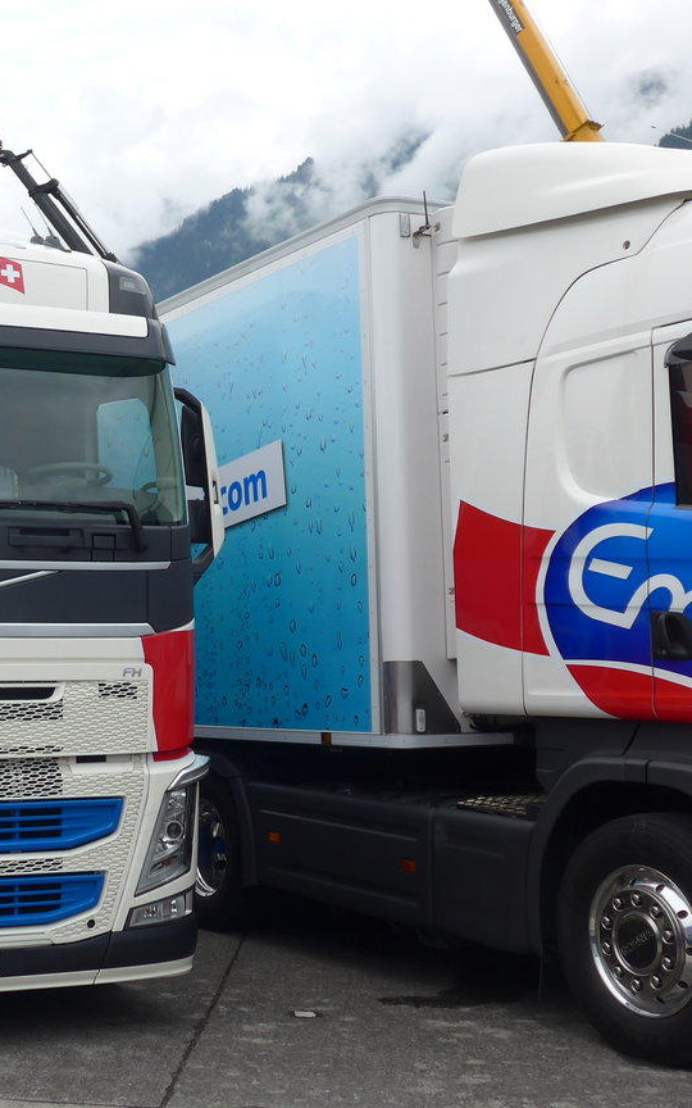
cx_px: -26
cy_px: 560
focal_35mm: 53
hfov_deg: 23.2
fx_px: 1599
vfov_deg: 38.2
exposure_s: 1/800
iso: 80
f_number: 2.8
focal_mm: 7.5
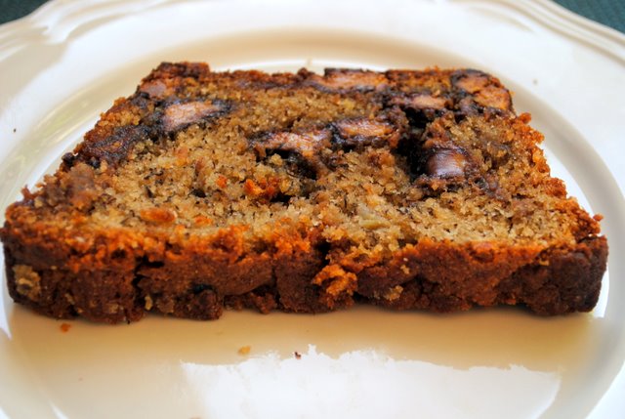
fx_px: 1043
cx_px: 312
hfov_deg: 33.3
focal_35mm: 60
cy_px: 210
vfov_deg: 22.7
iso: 200
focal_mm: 40
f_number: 5.3
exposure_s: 1/80
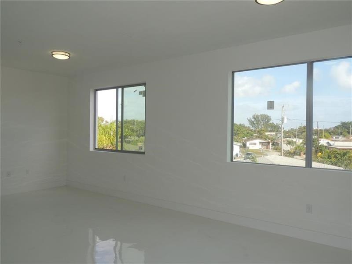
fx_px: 285
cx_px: 176
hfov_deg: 63.4
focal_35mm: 28
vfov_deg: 49.7
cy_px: 132
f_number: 3.1
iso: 100
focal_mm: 4.9
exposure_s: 1/500
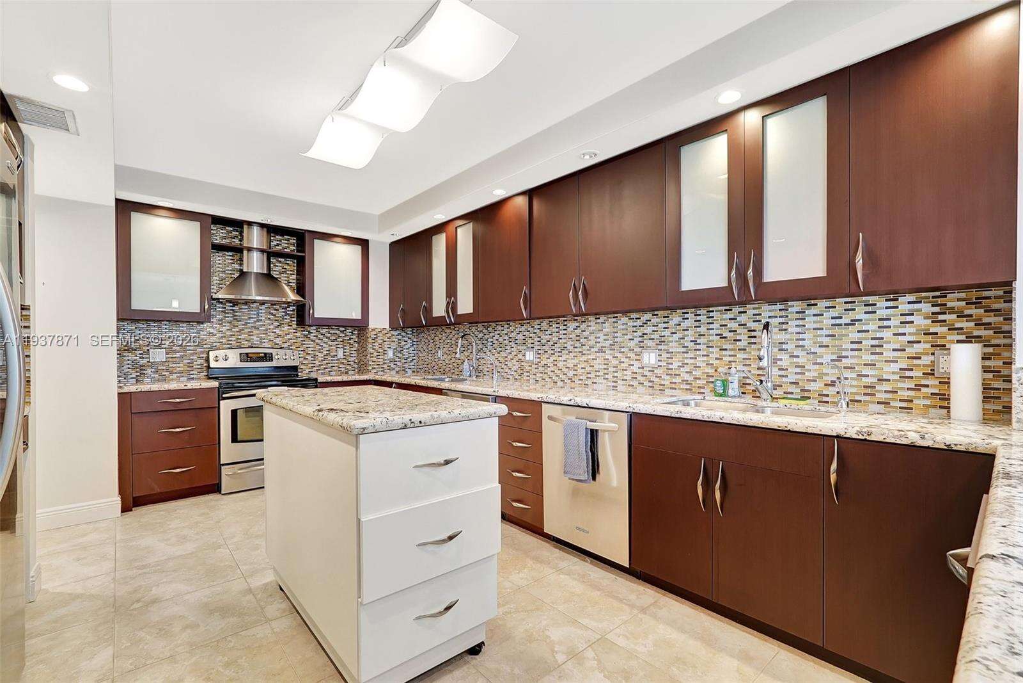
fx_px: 469
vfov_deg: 72.1
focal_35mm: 16
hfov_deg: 95.0
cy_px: 342
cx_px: 512
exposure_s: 1/2
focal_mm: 16.5
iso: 640
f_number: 13
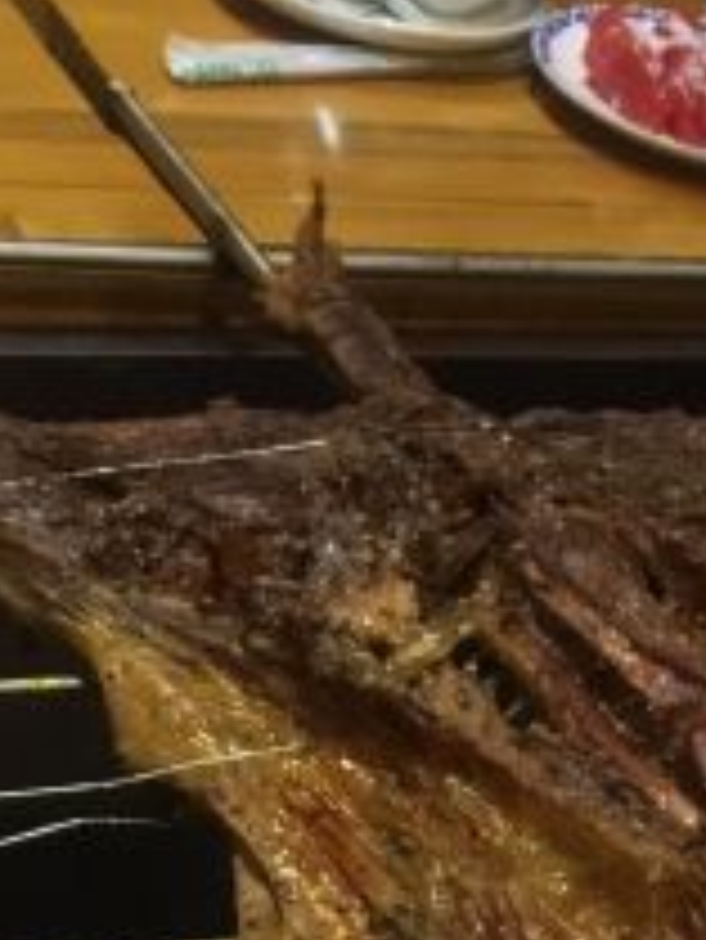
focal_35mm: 97
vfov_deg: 17.4
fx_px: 2635
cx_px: 632
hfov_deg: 15.1
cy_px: 1565
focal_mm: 4.15
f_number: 2.2
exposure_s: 1/15
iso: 125
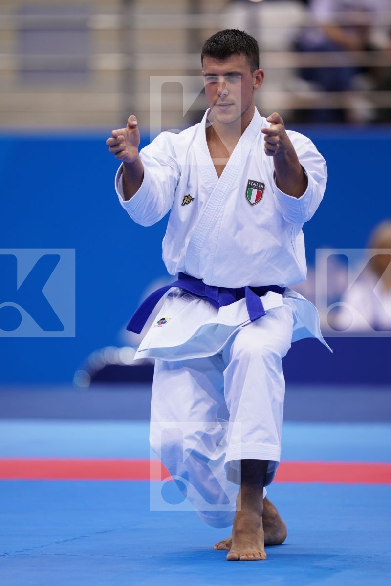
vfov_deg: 5.2
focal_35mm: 400
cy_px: 293
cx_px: 196
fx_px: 6516
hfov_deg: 3.4
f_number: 2.8
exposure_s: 1/500
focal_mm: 400
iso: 640
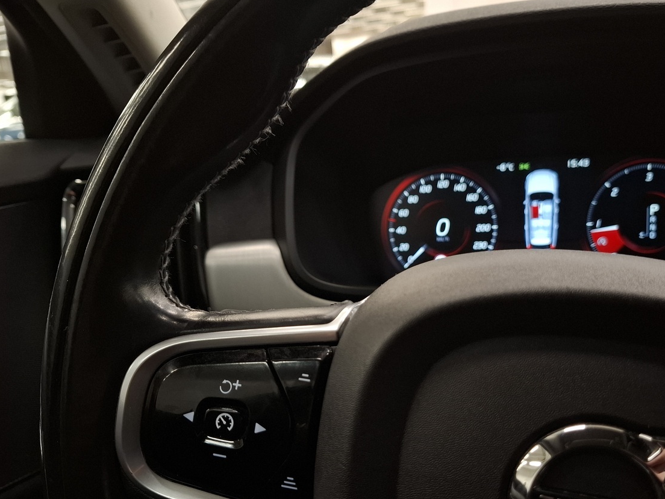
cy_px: 319
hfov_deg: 59.7
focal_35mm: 30
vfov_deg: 46.3
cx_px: 382
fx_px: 576
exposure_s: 1/33
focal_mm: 5.54
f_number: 1.8
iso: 250
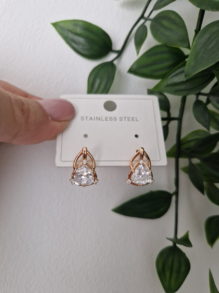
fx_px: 194
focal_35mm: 23
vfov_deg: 73.9
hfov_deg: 58.9
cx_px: 110
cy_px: 146
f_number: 1.8
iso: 50
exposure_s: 1/100
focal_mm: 5.4
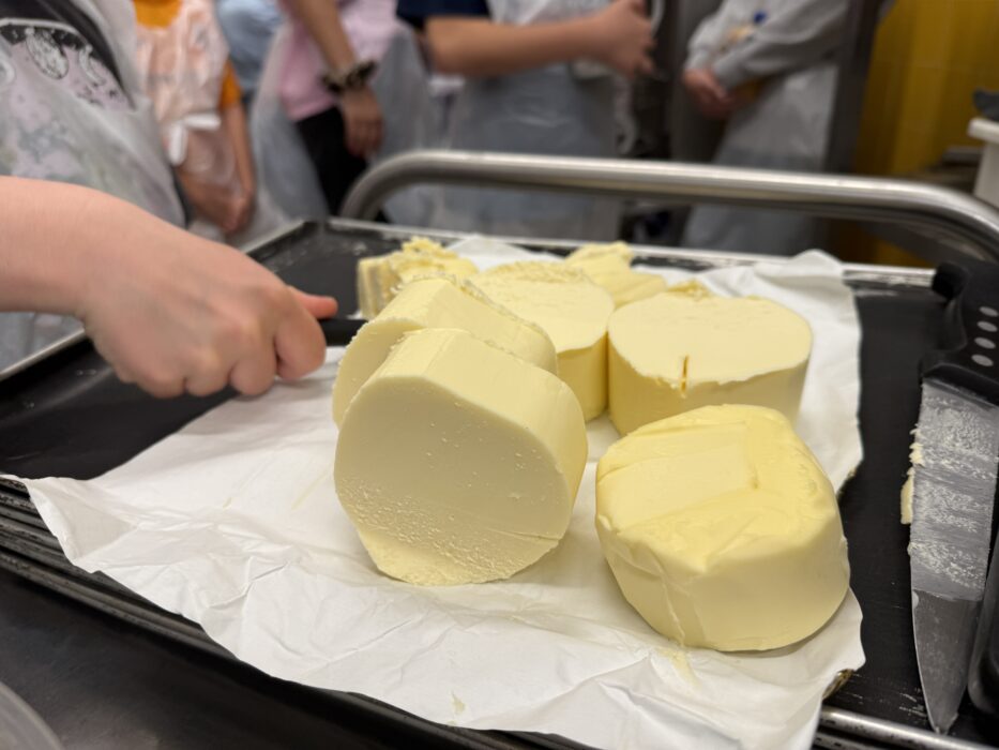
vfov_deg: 56.8
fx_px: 693
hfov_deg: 71.6
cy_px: 375
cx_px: 500
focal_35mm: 24
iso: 80
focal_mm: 6.76
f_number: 1.78
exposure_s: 1/100
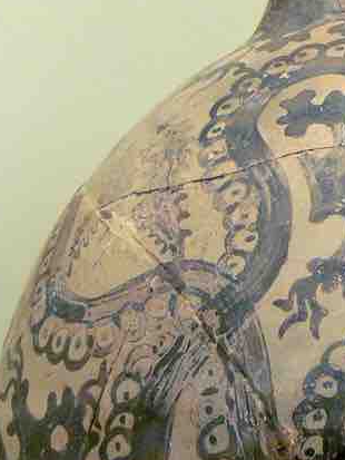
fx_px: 2763
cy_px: 464
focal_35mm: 208
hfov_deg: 7.0
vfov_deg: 9.4
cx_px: 502
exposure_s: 1/30
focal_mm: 11.7
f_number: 3.2
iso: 160
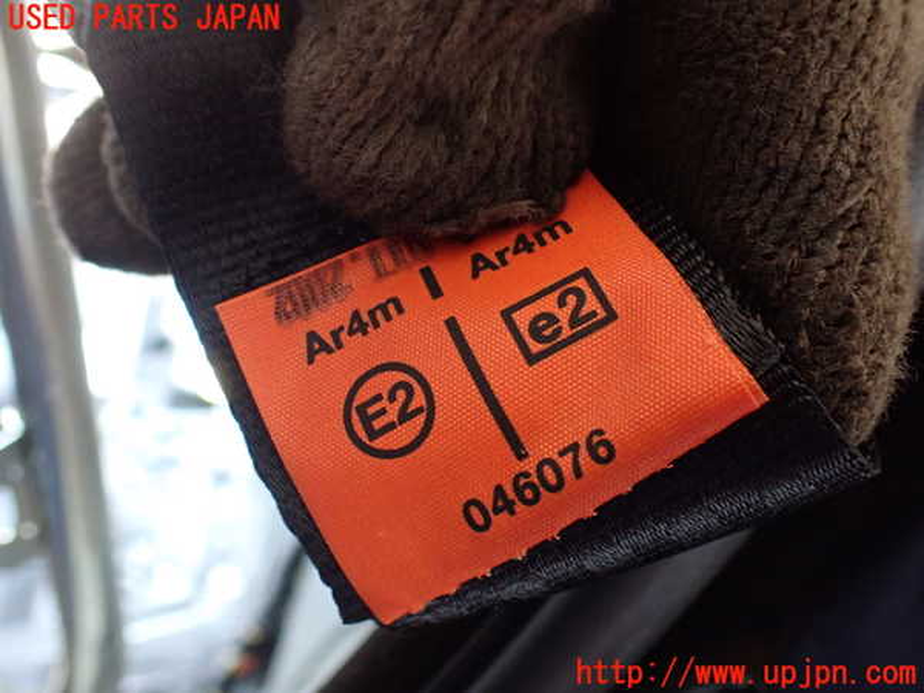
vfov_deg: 46.8
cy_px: 346
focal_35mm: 30
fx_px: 801
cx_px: 462
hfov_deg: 60.0
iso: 800
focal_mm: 5.4
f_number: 2.3
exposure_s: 1/100
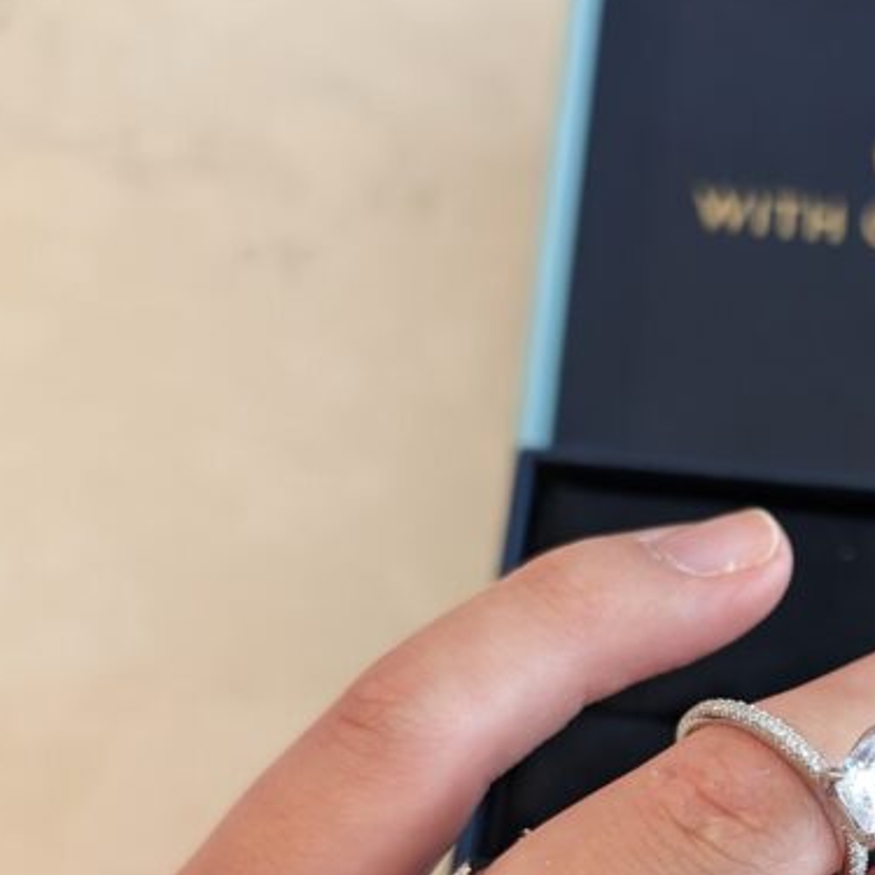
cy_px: 693
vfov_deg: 28.9
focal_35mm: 58
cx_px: 848
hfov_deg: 28.0
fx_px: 1659
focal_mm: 6.9
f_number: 1.68
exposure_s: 1/40
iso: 76
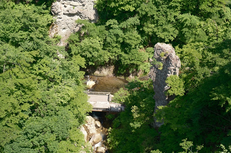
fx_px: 359
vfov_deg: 24.2
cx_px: 116
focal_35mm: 56
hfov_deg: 35.7
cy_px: 76
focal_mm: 37.6
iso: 125
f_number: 3.6
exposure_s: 1/500
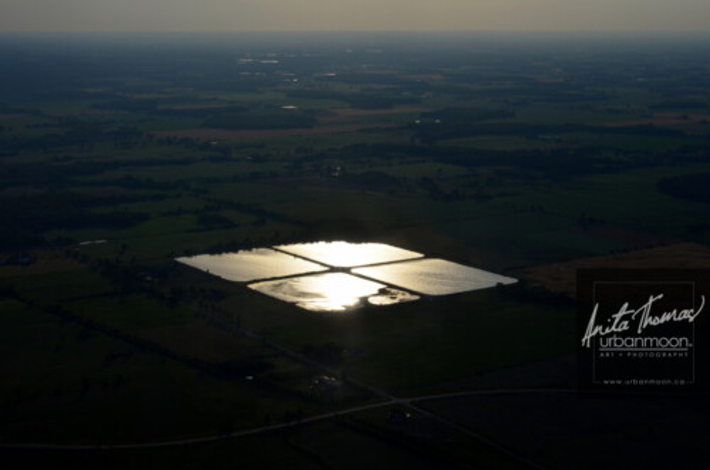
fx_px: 1240
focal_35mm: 63
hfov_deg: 32.0
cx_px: 355
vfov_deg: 21.5
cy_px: 235
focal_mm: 42
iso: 200
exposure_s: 1/2500
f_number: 10
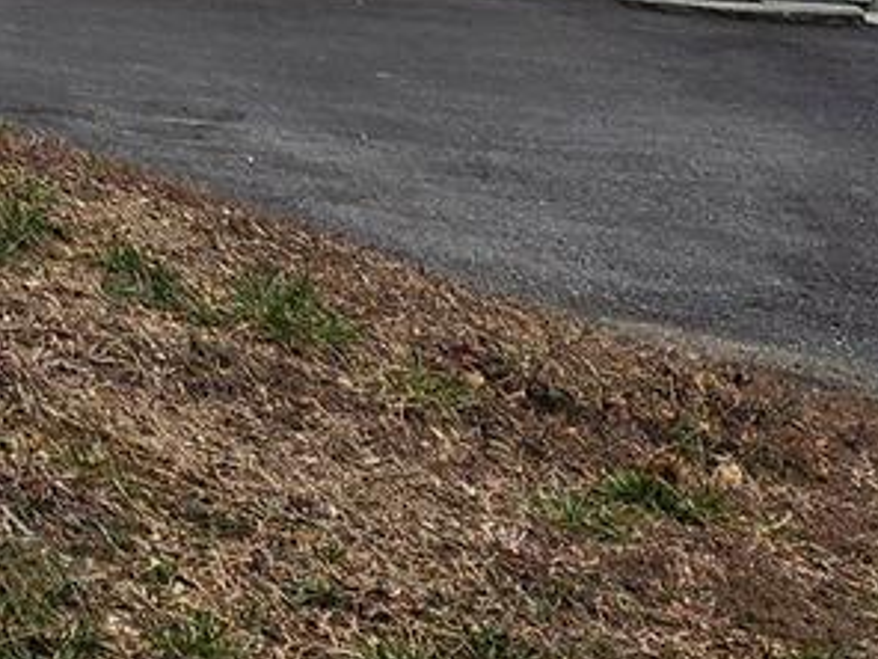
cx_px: -1189
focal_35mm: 159
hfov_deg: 10.7
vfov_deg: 7.7
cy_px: -1511
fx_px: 4033
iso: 12
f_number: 1.8
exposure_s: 1/692
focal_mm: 6.4
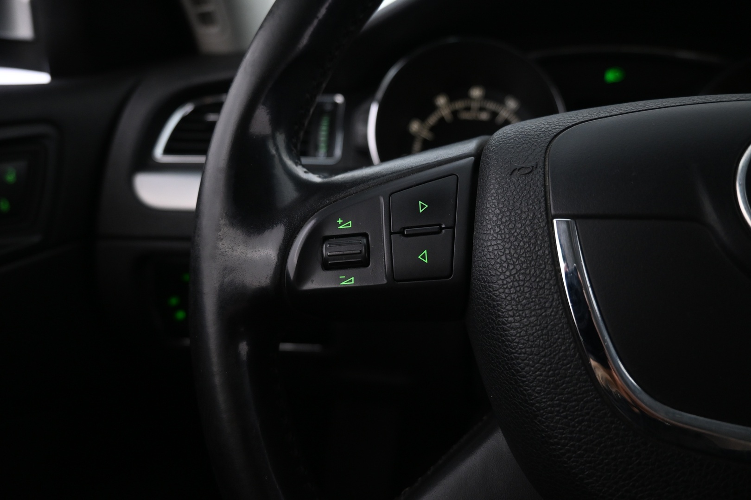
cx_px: 376
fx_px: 501
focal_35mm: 24
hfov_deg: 73.7
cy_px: 250
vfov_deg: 53.1
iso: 1100
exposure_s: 1/25
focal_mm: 16
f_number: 3.5
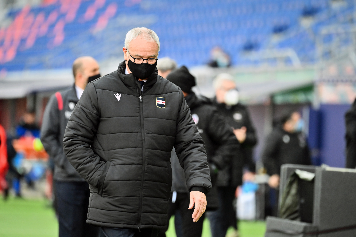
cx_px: 178
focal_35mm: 290
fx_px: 2868
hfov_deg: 7.1
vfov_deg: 4.7
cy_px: 118
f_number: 4
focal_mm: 290
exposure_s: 1/6400
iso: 2500
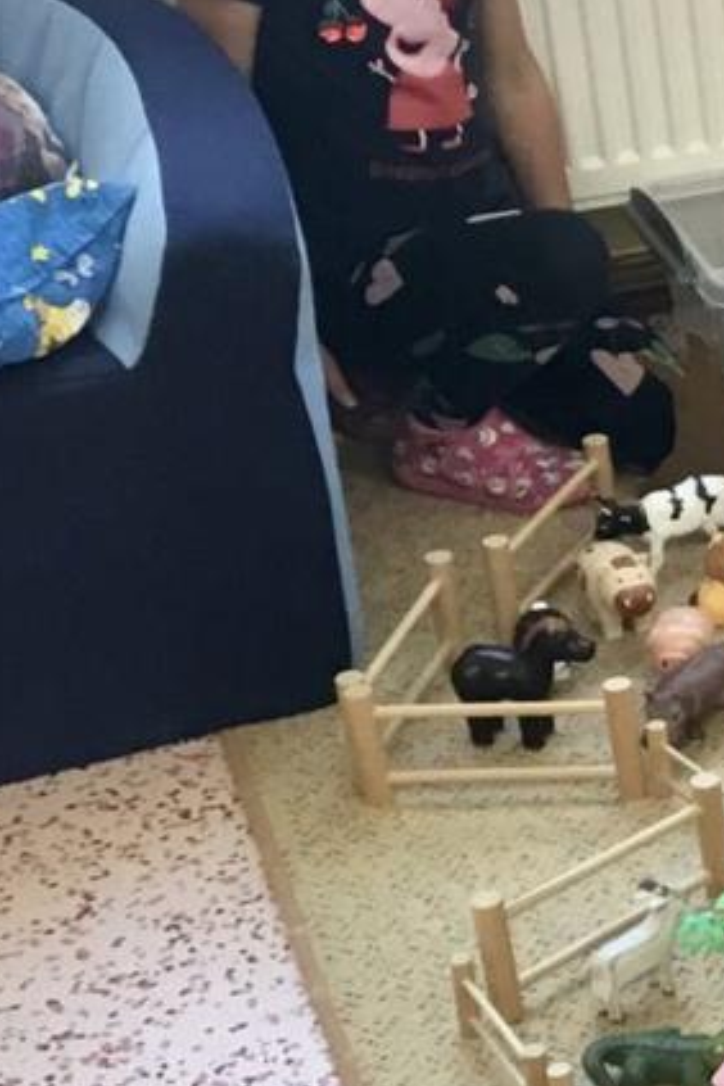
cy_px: 709
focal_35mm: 102
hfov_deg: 12.1
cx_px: 1371
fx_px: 3077
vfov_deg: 20.0
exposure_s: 1/33
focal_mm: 3.3
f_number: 2.4
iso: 80
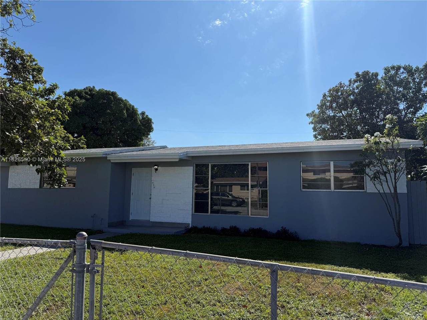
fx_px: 296
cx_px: 214
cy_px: 160
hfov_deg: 71.6
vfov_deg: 56.8
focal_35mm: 24
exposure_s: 1/7353
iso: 80
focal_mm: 6.76
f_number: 1.78
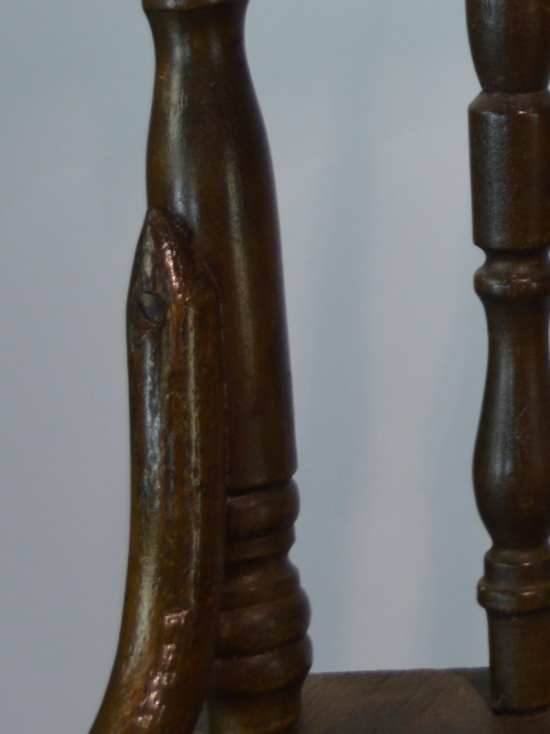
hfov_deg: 9.6
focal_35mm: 143
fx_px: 3022
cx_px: 1174
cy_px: -46
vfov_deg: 13.6
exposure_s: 1/30
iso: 400
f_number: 4.5
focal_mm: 29
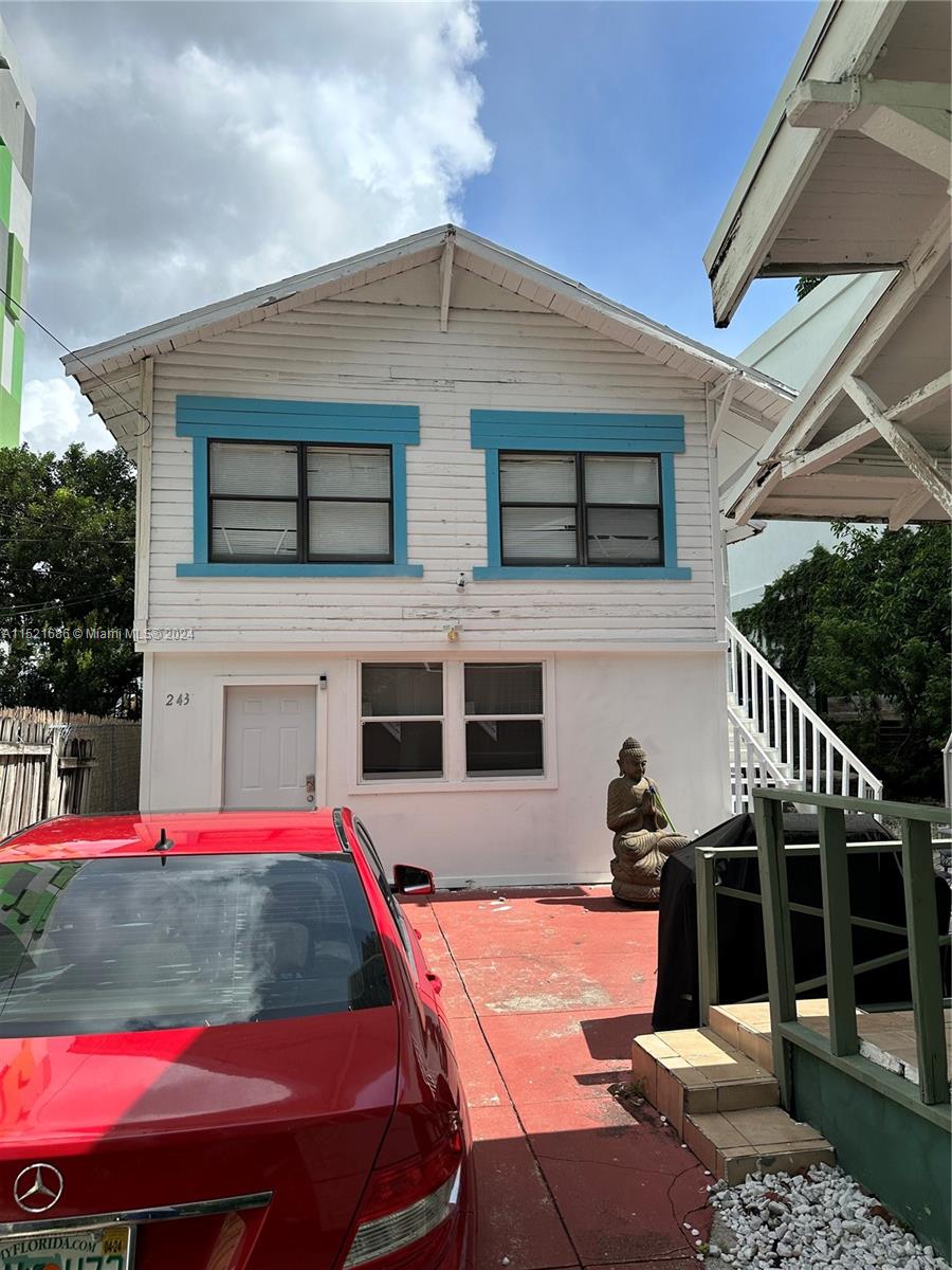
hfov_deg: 56.8
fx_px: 880
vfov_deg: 71.6
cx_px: 476
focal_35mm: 24
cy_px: 635
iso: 80
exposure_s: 1/5263
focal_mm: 6.86
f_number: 1.78
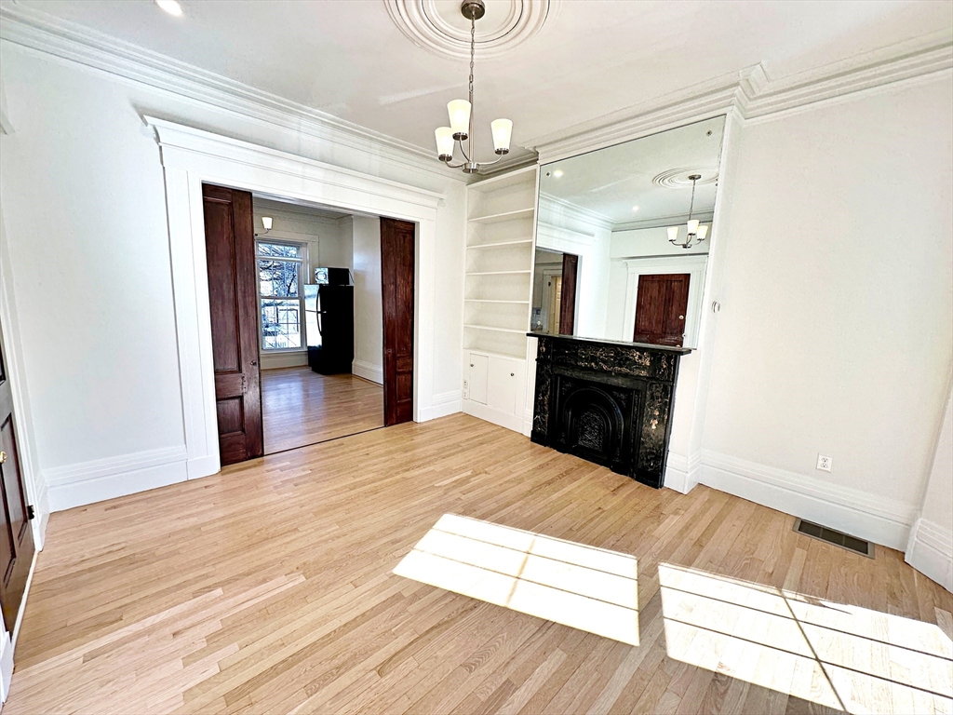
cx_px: 476
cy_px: 358
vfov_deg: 85.7
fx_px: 385
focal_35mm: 14
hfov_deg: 102.1
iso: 50
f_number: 2.2
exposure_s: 1/120
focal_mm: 2.22
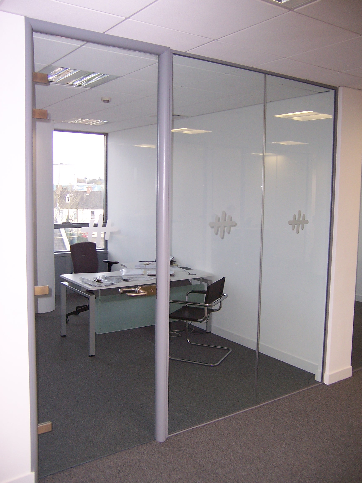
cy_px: 242
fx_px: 460
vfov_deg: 55.4
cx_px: 181
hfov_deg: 42.9
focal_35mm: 33
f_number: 2.8
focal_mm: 5.5
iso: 140
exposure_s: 1/60
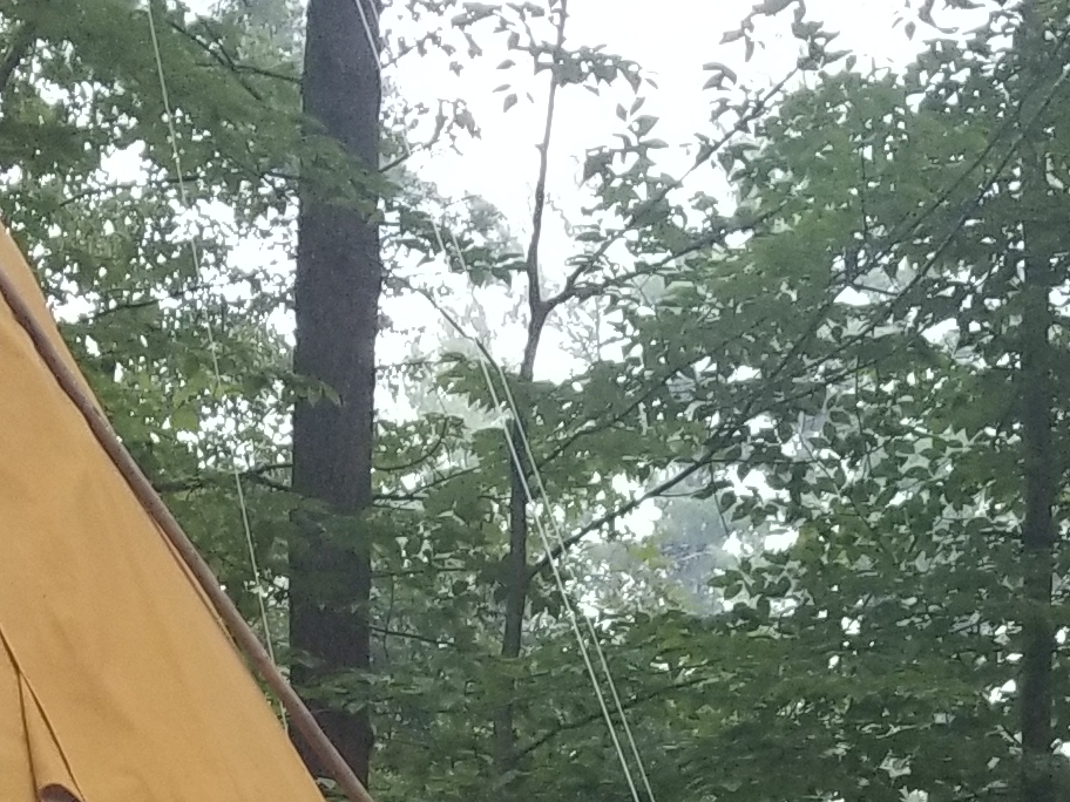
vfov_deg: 11.9
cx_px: 727
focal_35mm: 115
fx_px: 3555
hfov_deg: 17.1
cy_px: 1455
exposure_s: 1/30
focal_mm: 4.25
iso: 200
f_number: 1.7
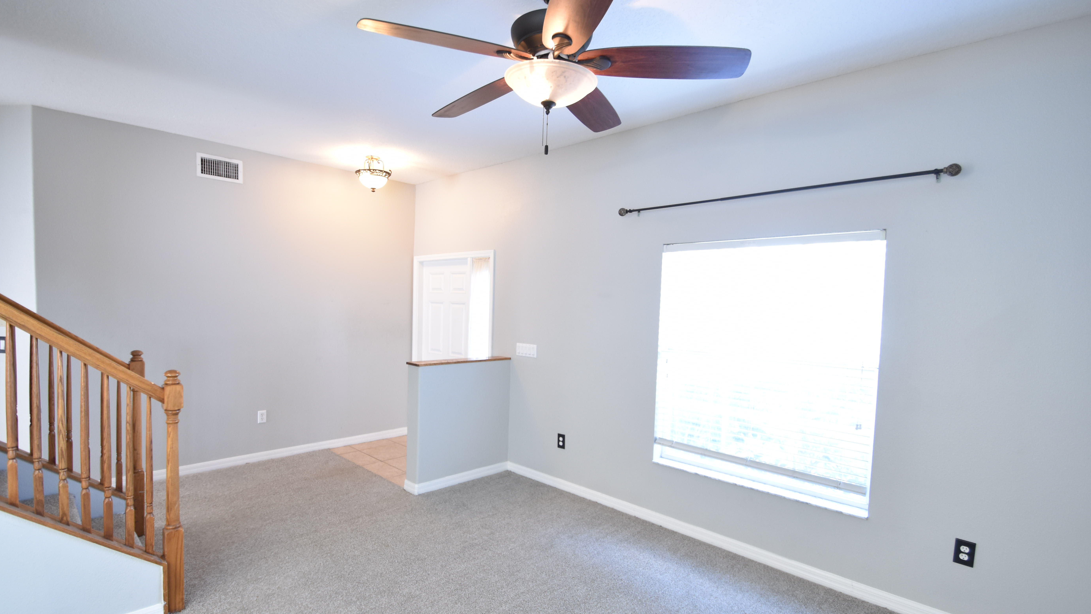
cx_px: 519
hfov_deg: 95.9
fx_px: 492
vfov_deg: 63.8
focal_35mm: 17
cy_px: 331
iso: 800
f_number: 3.5
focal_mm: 10
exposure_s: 1/30
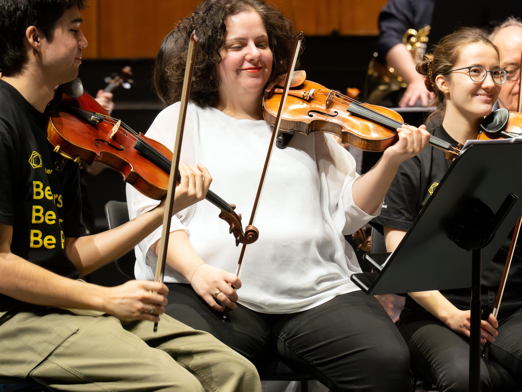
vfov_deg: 5.3
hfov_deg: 7.1
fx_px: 4207
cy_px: 131
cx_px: 251
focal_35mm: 279
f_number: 8
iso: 6400
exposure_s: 1/160
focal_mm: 190
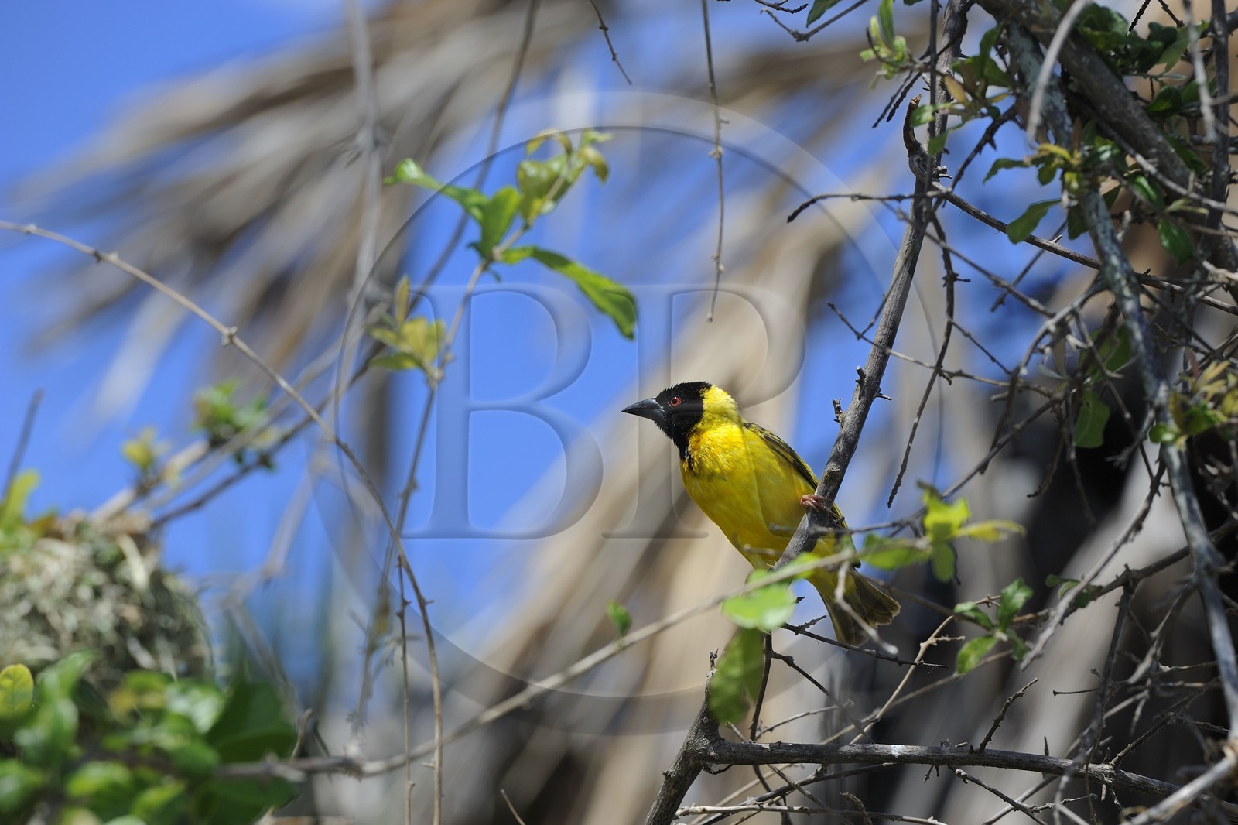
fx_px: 6876
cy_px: 412
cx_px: 619
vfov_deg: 6.9
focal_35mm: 200
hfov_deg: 10.3
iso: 200
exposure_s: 1/500
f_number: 7.1
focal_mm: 200
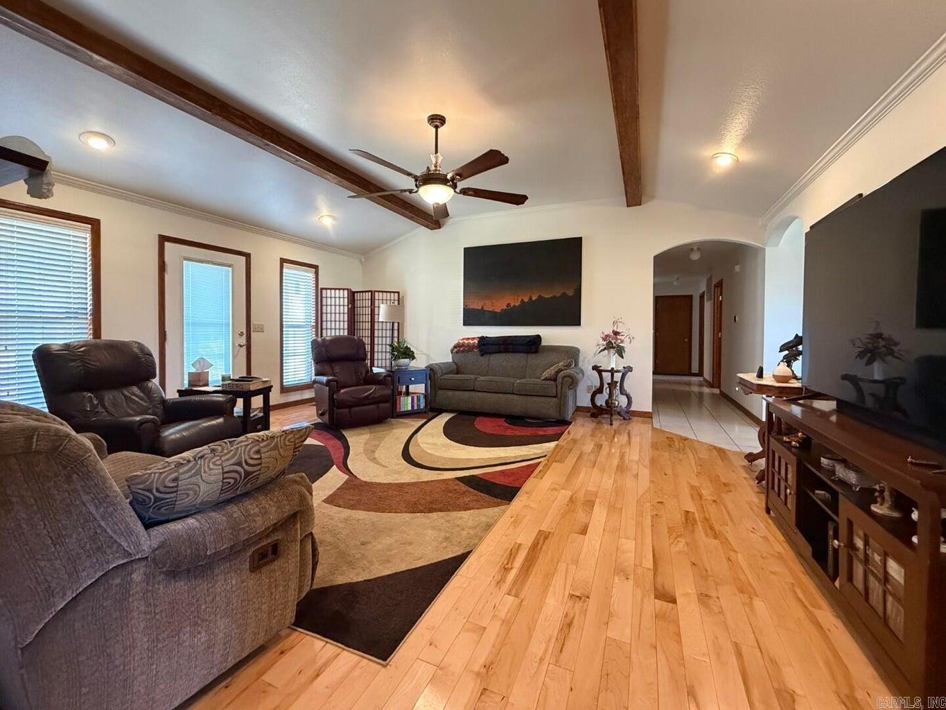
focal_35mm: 14
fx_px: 383
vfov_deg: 85.7
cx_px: 473
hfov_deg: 102.1
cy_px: 355
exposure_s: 1/60
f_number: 2.2
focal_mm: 2.22
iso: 800
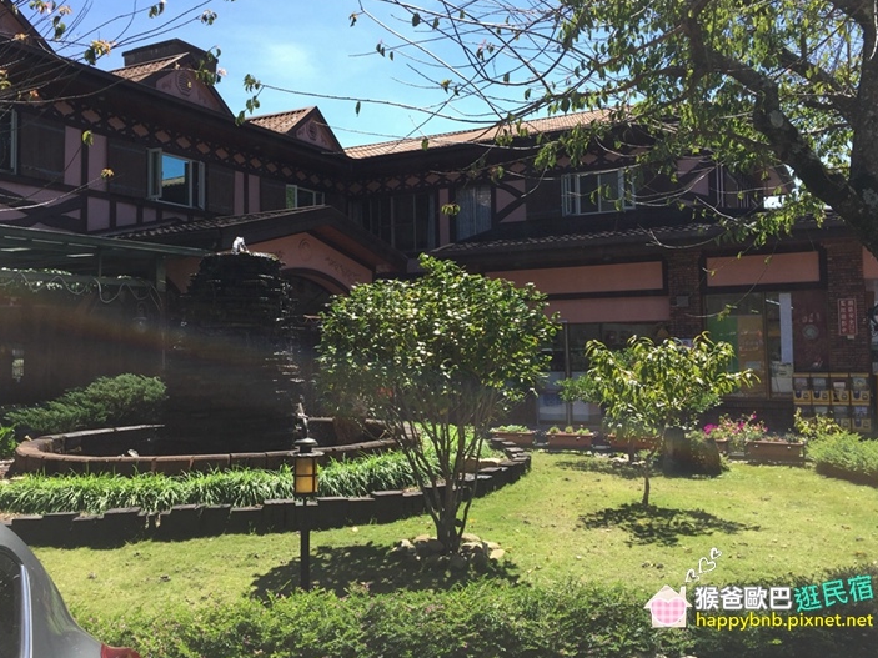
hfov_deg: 55.3
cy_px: 286
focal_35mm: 33
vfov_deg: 42.8
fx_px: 837
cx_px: 401
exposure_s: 1/824
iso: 32
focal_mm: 4.15
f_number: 2.2
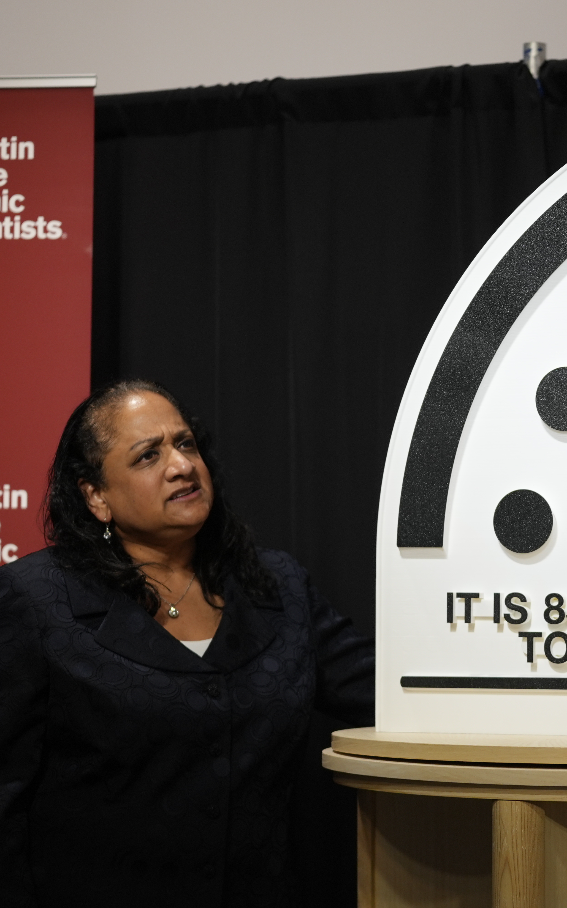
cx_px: 597
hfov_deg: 12.0
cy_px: 458
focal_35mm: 108
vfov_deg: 19.3
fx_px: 2670
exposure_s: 1/160
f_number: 2.8
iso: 640
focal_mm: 70
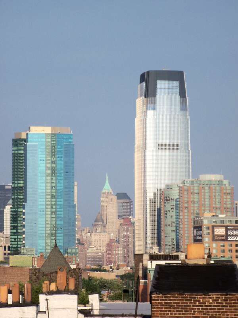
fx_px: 1366
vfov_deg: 13.3
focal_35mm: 149
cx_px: 119
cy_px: 159
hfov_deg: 10.0
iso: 80
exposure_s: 1/500
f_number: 4.5
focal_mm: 26.6
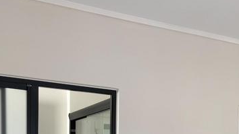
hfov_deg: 31.0
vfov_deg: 17.4
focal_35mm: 64
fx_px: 406
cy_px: 183
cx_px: 224
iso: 32
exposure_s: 1/148
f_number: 1.6
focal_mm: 5.96
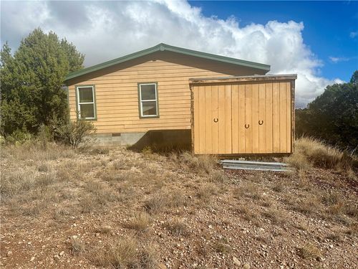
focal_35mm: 24
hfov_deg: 71.6
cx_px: 179
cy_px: 134
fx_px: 248
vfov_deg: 56.8
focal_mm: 6.86
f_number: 1.78
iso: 80
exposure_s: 1/8197
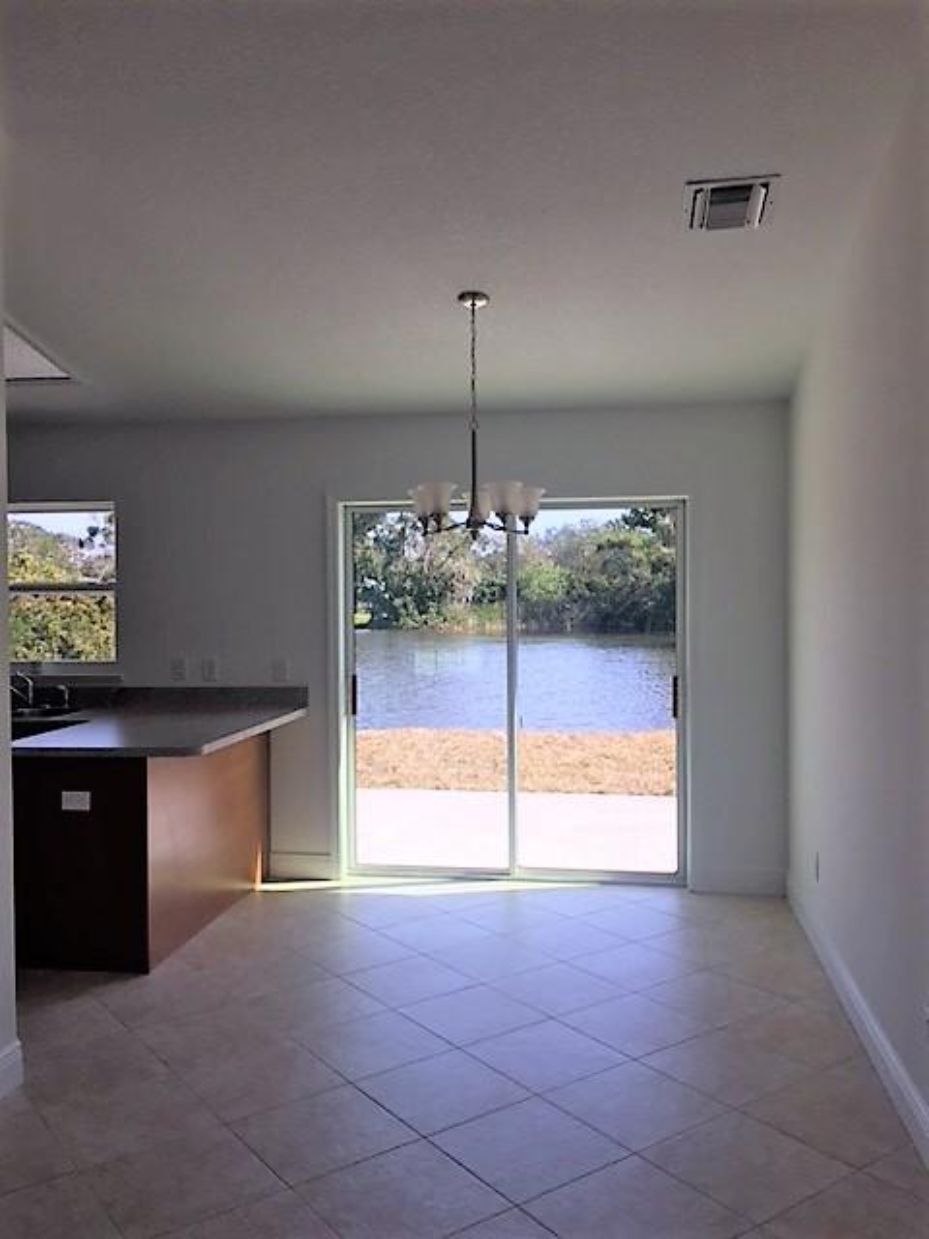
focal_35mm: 29
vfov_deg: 61.7
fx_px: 1038
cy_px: 620
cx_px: 464
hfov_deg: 48.2
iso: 32
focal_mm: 4.15
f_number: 2.2
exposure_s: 1/476
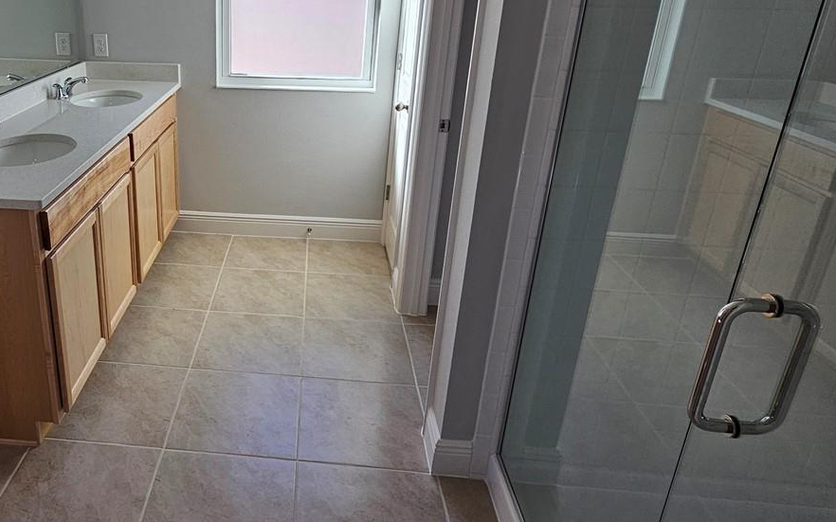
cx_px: 253
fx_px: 570
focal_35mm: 25
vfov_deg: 48.7
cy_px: 189
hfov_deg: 69.6
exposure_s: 1/133
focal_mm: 2.2
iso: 50
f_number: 2.2
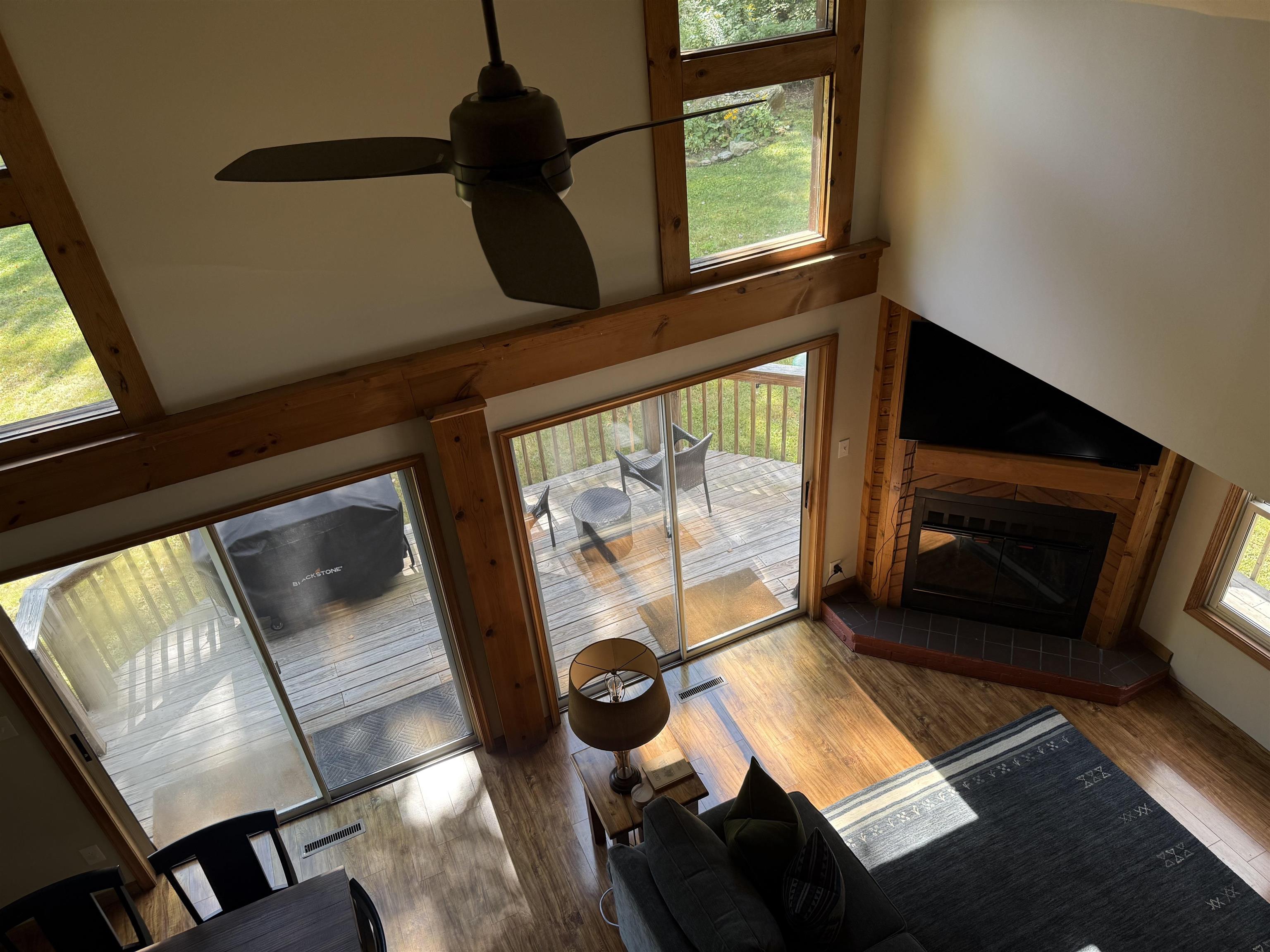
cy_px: 476
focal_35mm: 24
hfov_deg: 71.6
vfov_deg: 56.8
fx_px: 881
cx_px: 635
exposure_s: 1/234
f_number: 1.78
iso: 125
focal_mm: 6.76
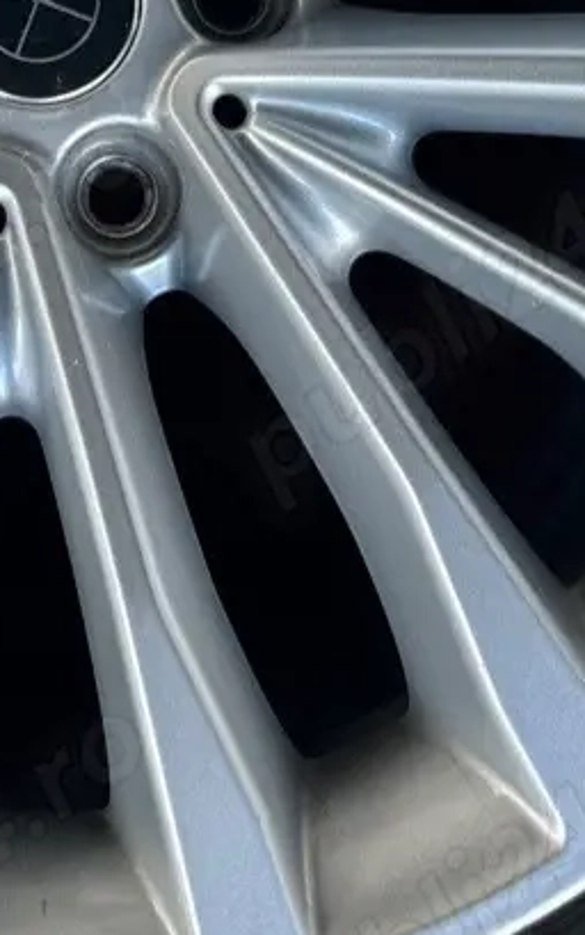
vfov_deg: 22.8
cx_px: 48
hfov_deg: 15.5
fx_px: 2115
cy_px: -201
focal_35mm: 83
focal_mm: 6.86
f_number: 1.78
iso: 100
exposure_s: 1/121
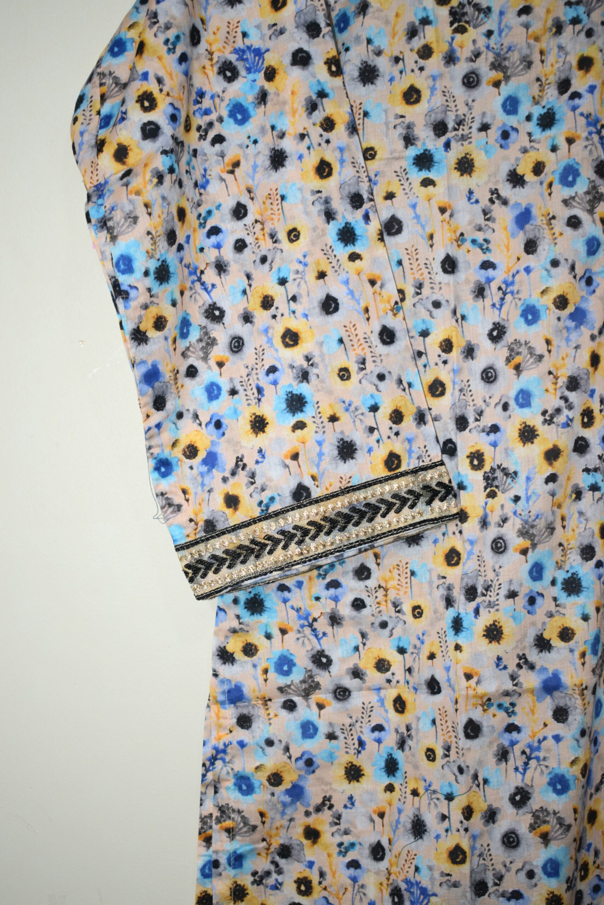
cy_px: 452
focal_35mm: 60
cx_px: 302
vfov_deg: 33.4
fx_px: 1510
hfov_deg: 22.6
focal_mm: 40
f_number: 4.8
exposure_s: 1/100
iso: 800
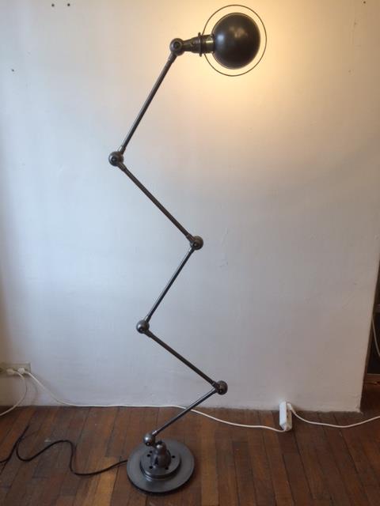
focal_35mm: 29
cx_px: 190
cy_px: 253
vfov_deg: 61.7
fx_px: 424
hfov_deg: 48.2
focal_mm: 4.15
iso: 40
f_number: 2.2
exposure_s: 1/50
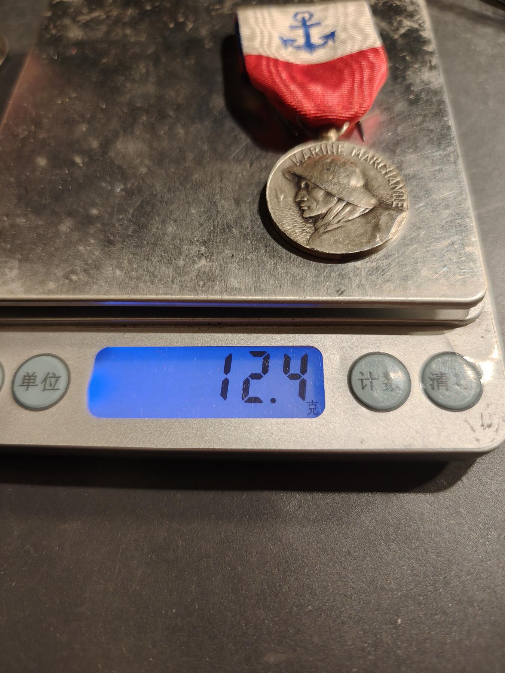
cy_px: 336
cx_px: 252
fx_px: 447
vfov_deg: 73.9
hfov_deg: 58.9
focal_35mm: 23
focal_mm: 6.06
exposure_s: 1/200
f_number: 1.6
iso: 200
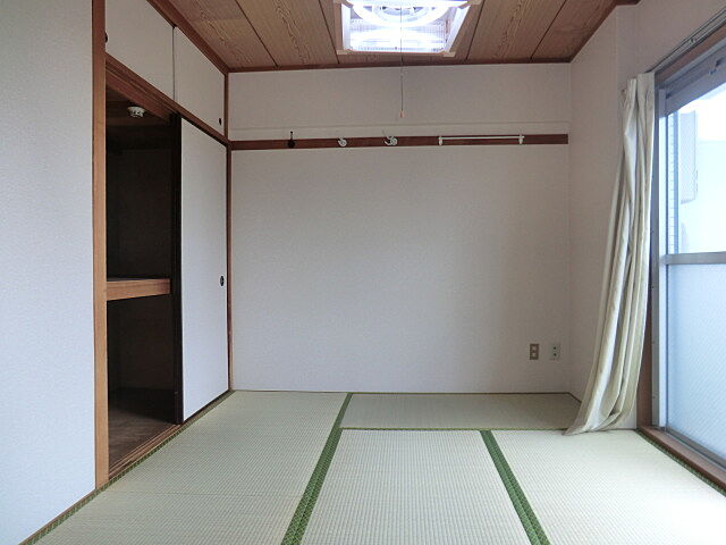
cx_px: 363
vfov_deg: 56.8
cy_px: 272
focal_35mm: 24
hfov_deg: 71.6
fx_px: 503
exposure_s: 1/60
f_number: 3.2
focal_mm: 4.3
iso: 80
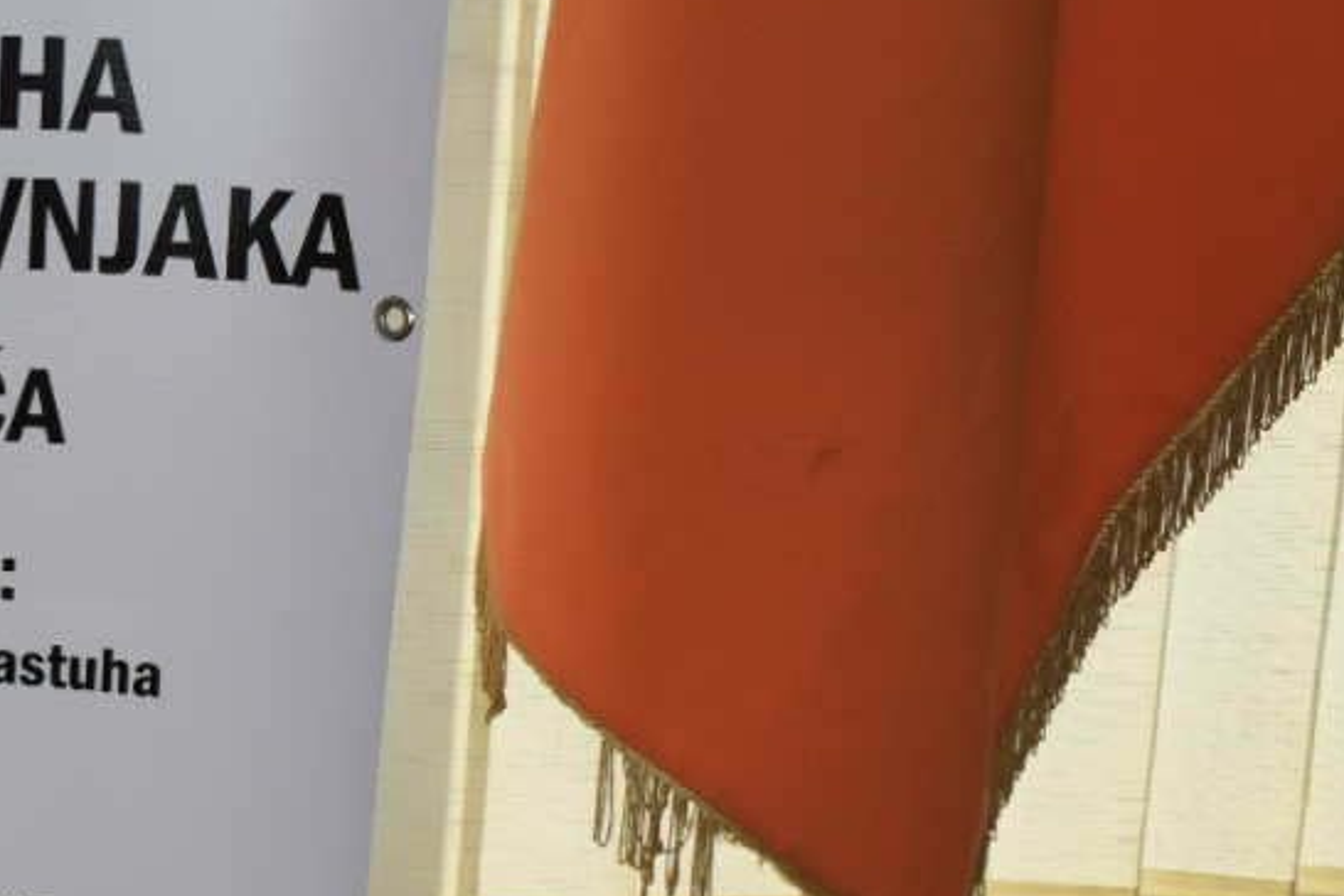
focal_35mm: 93
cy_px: 266
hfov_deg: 19.9
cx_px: -433
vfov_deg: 14.6
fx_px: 3490
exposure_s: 1/200
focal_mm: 21
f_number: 8
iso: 100
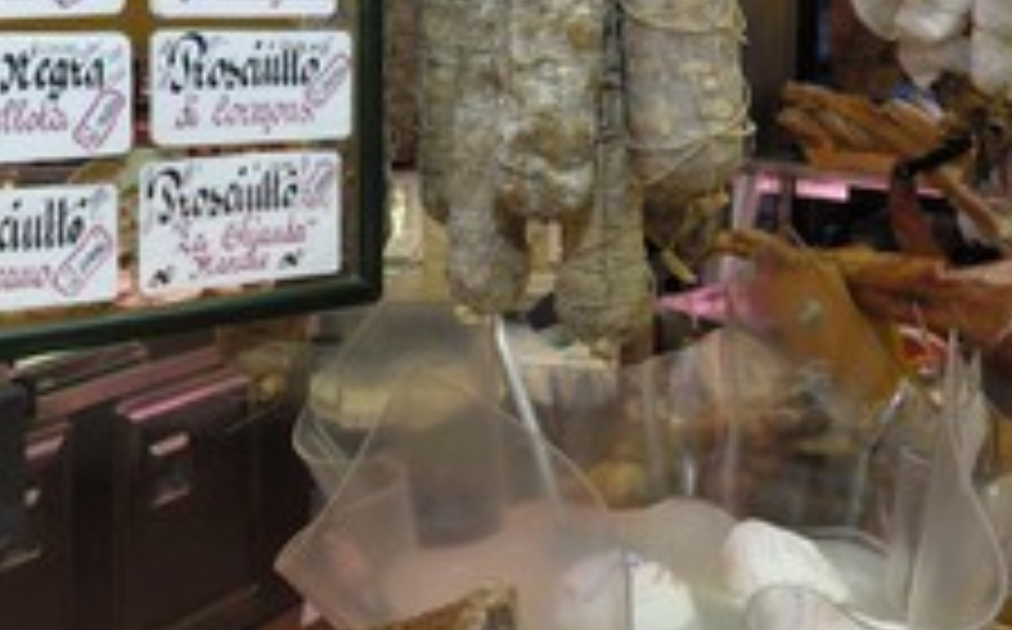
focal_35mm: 43
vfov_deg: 28.5
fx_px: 1183
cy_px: 45
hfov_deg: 46.3
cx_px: 510
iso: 200
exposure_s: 1/30
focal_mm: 15
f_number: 6.3
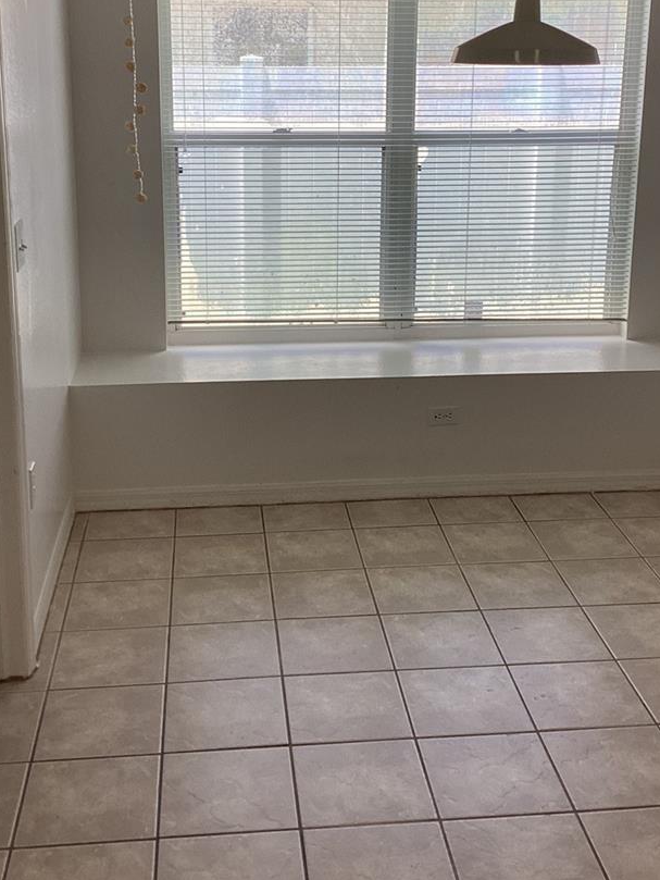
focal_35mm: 46
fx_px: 1169
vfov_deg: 40.8
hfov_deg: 31.5
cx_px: 326
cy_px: 300
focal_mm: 3.3
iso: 25
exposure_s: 1/120
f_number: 2.4
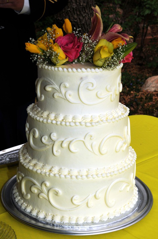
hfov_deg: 22.5
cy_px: 120
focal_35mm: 60
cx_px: 79
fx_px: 397
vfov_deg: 33.5
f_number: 11
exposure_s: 1/250
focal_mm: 40
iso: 200
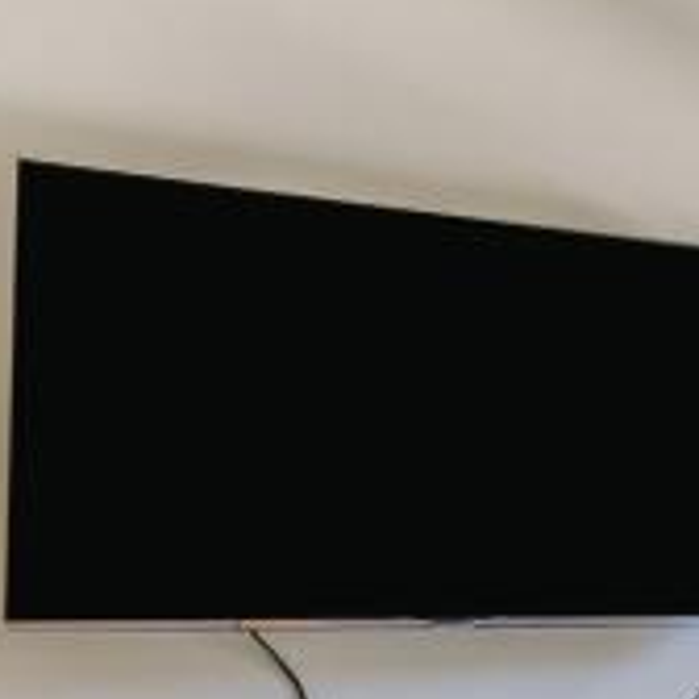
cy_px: 574
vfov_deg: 20.6
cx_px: 1839
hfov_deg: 13.1
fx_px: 1896
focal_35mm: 83
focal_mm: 16
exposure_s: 1/5
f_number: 10
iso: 100
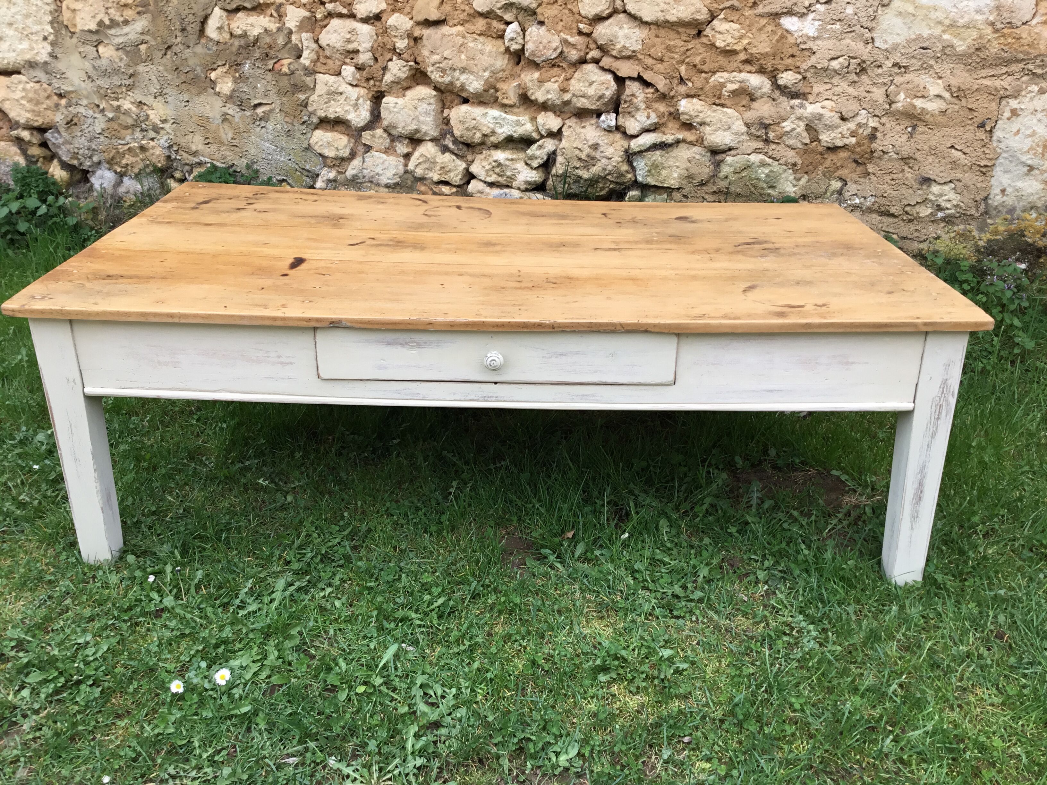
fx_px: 938
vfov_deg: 45.4
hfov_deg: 58.4
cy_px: 392
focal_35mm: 31
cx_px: 524
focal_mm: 3.3
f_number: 2.4
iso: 25
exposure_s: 1/131
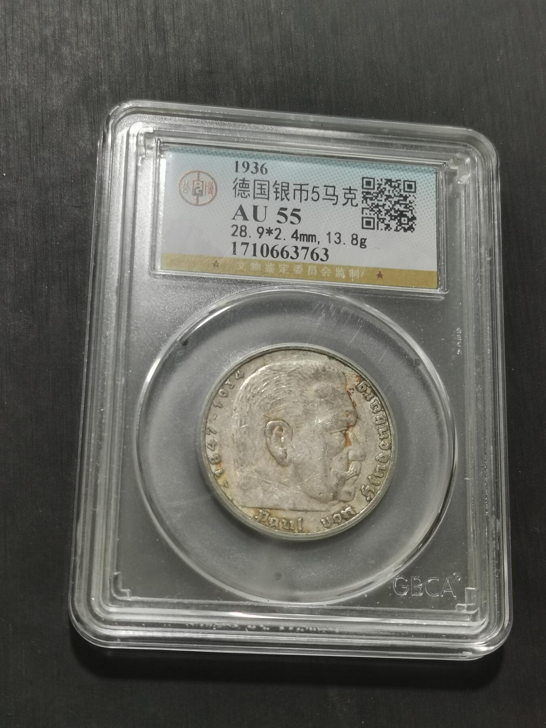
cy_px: 364
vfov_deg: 31.2
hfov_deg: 23.7
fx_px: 1304
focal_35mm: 62
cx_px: 273
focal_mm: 5.58
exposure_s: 1/100
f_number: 1.8
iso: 64
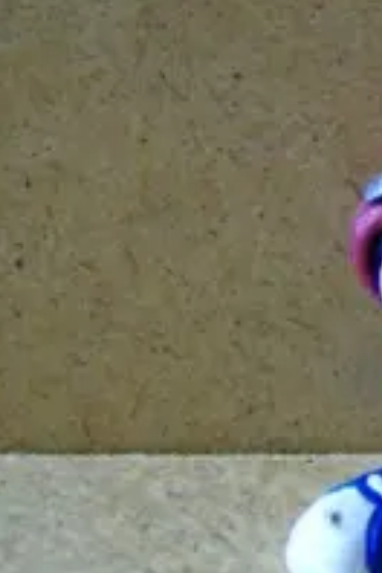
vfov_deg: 22.6
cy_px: 205
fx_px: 1432
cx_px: 554
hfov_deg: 14.3
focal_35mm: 90
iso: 100
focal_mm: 6
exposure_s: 1/102
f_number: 2.8
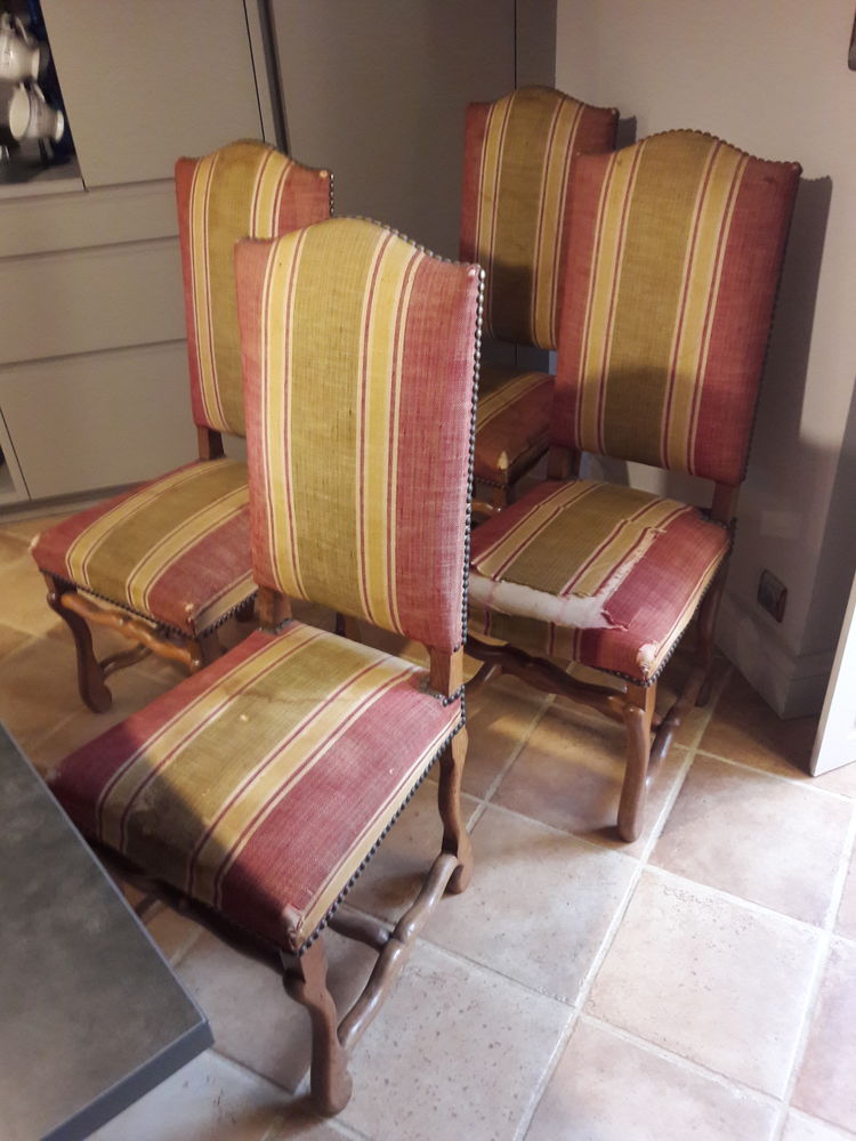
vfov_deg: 63.4
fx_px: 923
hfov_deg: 49.7
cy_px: 570
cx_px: 428
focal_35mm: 28
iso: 200
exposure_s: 1/17
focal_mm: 3.7
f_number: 1.9
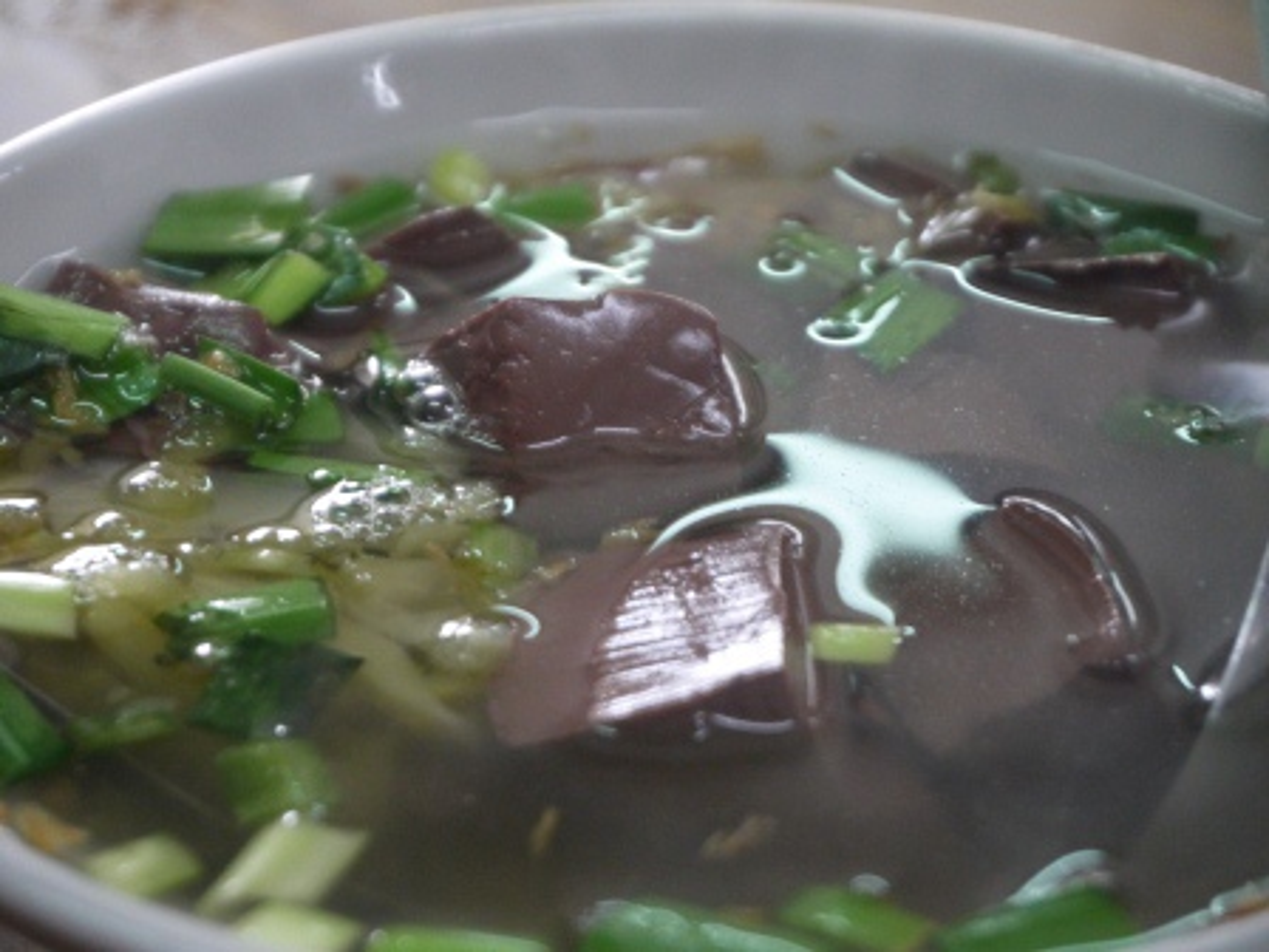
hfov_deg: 25.0
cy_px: 476
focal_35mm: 78
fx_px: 2859
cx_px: 634
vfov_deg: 18.9
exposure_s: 1/60
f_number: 5.6
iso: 1600
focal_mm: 39
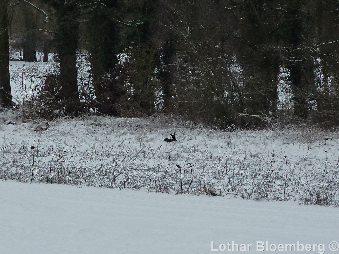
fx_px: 5347
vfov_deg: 2.7
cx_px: 170
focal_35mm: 546
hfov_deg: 3.6
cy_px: 127
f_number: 4.9
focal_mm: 49.2
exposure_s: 1/160
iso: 125
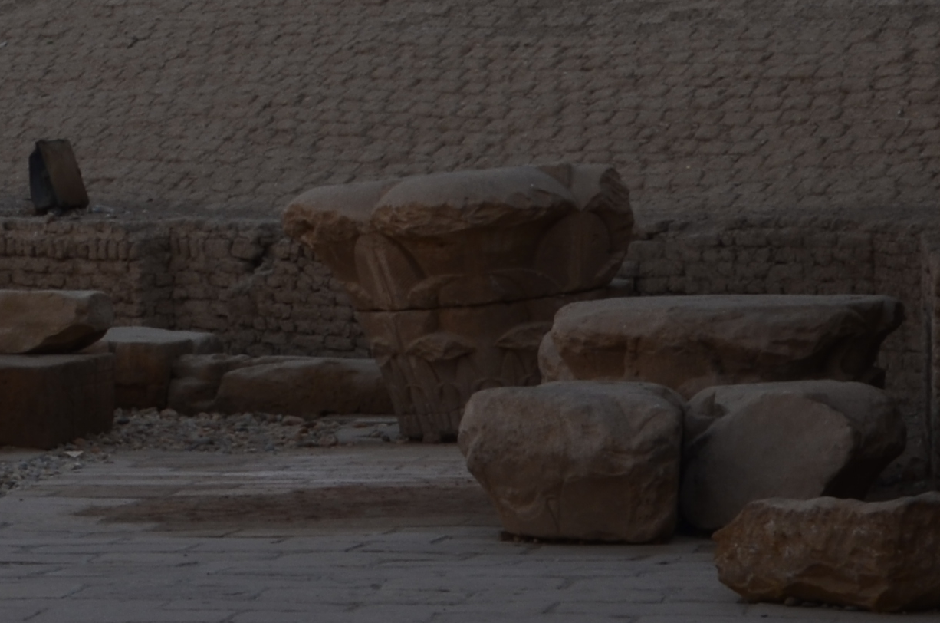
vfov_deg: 6.2
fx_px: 5654
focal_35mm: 217
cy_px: -461
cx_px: 240
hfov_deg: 9.5
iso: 100
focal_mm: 36
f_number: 11
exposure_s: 1/125
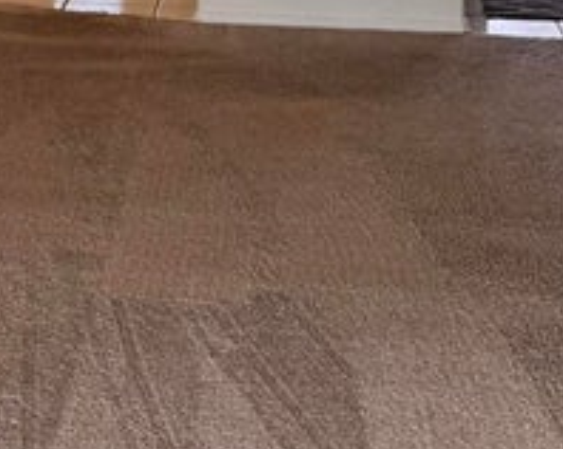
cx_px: -306
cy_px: -239
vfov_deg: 14.2
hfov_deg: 17.0
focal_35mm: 101
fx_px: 1681
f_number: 1.78
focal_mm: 6.76
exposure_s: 1/170
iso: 100
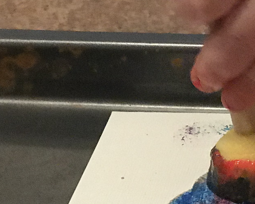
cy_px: 205
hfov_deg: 10.5
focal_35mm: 179
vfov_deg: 8.6
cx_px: 349
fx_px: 1351
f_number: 2.8
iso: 640
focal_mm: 6.6
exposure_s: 1/60
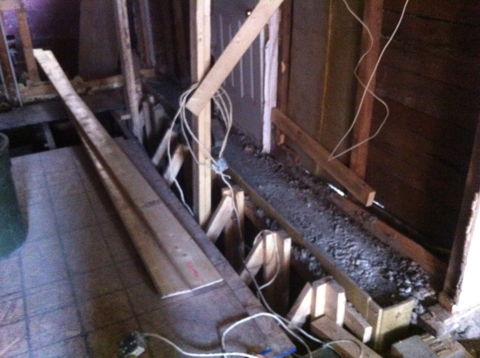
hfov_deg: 52.7
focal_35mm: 35
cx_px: 240
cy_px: 179
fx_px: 484
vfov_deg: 40.6
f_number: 2.8
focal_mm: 3.85
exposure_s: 1/15
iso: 1000
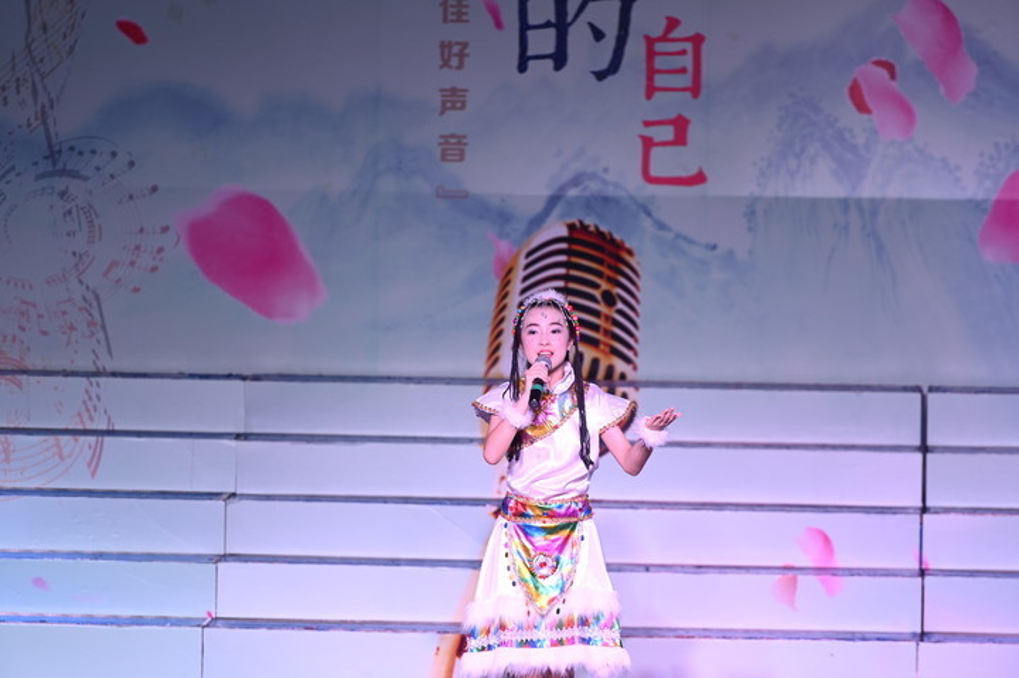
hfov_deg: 10.3
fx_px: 5657
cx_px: 510
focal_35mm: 200
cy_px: 339
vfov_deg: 6.9
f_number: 3.2
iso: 360
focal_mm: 200
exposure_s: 1/160
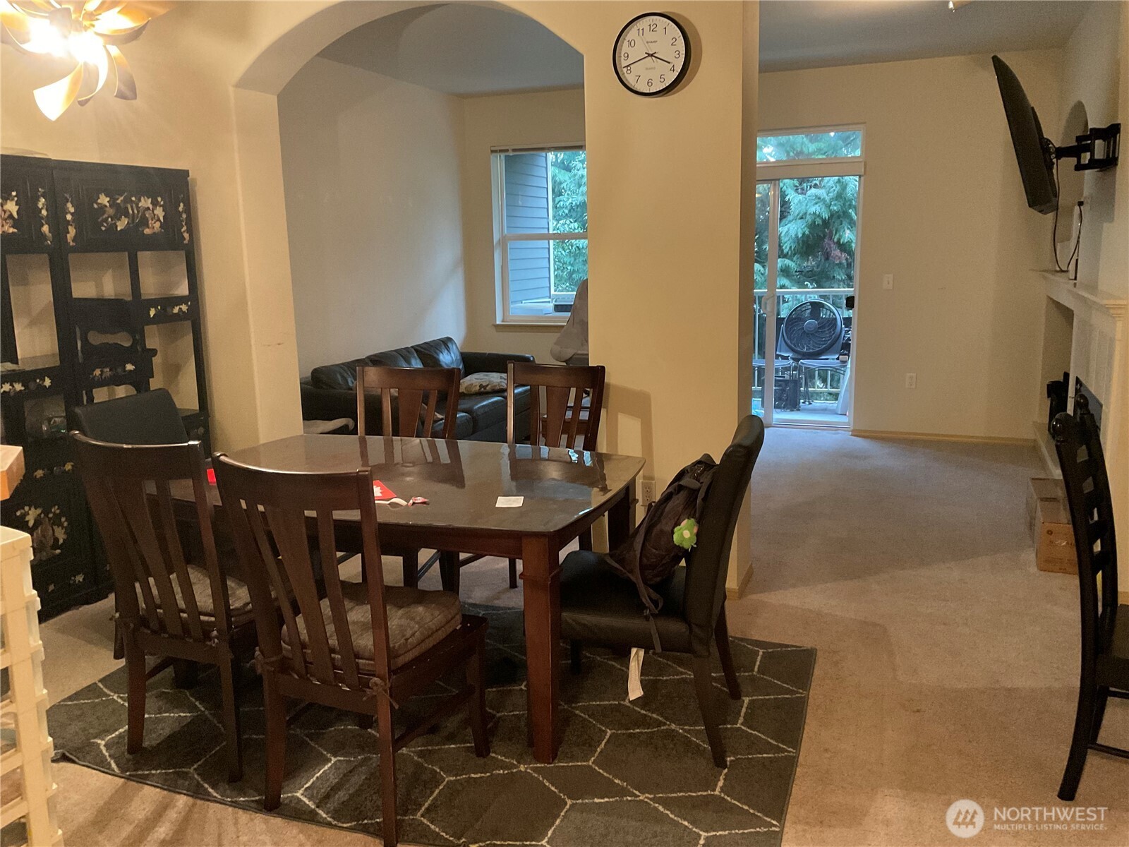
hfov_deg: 61.7
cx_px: 564
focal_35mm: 29
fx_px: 946
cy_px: 424
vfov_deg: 48.2
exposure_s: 1/30
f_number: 1.8
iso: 500
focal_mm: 3
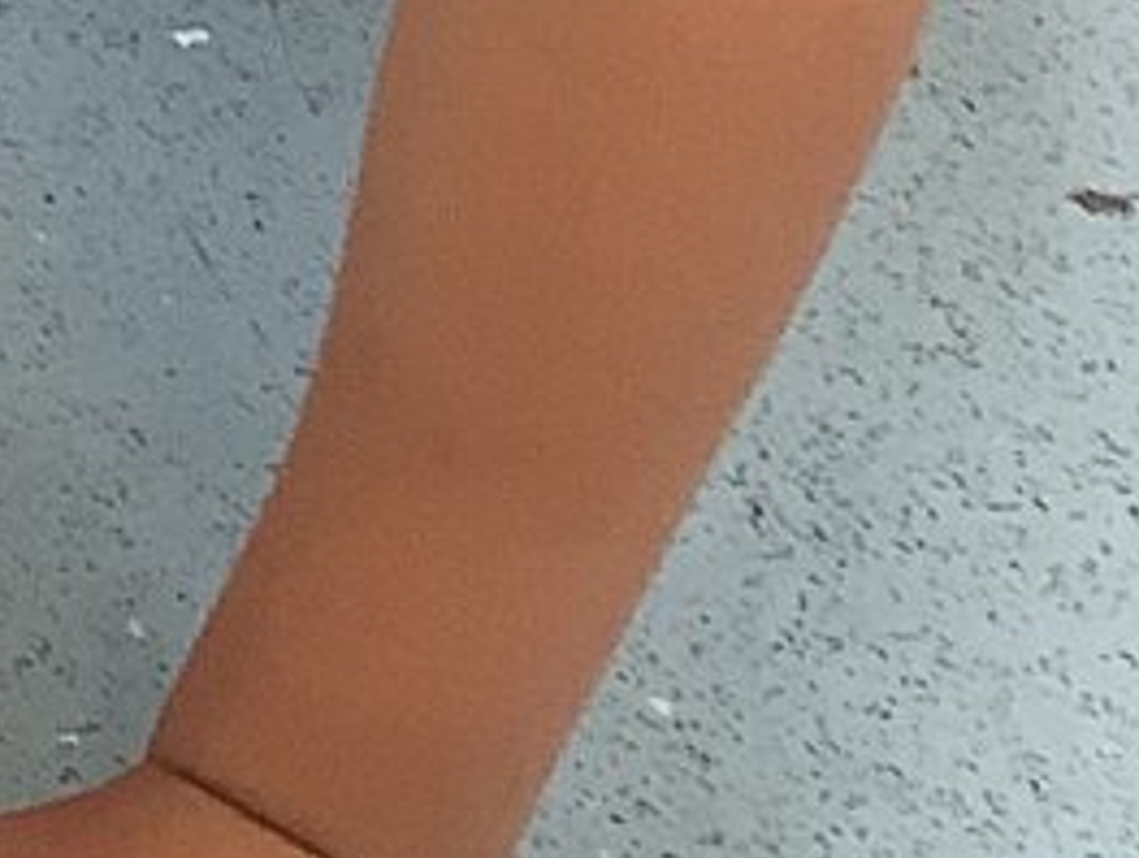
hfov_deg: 7.0
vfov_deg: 5.8
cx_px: -2754
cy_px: -1651
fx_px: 7941
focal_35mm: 241
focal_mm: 3.3
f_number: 2.4
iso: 50
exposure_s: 1/50
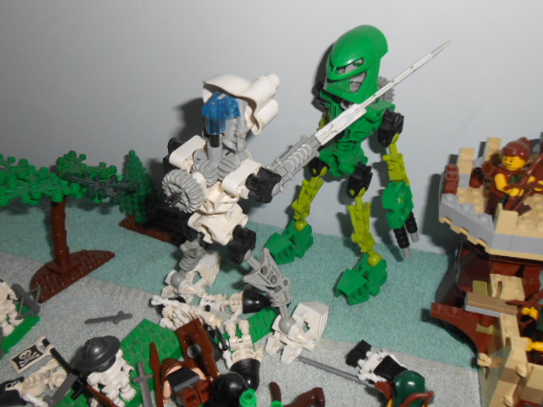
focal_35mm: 30
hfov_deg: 60.0
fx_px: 471
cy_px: 204
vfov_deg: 46.8
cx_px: 272
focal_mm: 5.3
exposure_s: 1/25
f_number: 11.9
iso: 200
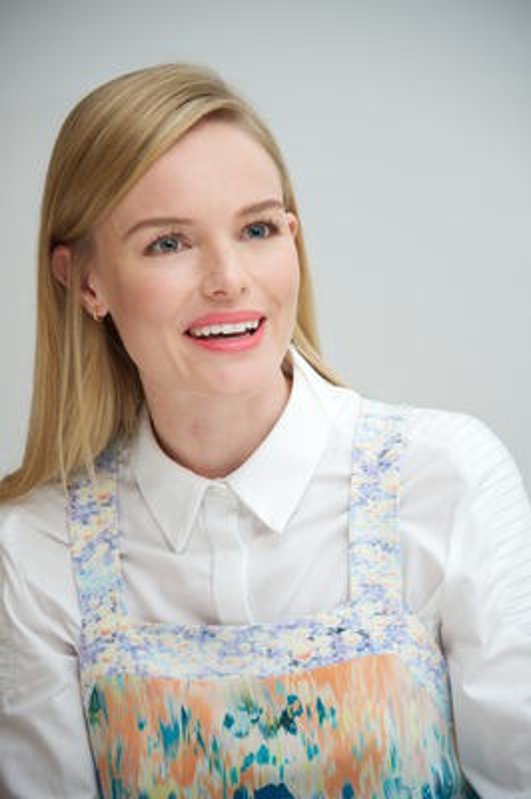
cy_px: 400
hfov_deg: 8.1
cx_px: 266
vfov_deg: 12.1
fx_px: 3767
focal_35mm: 170
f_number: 5.6
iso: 500
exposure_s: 1/60
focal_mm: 170
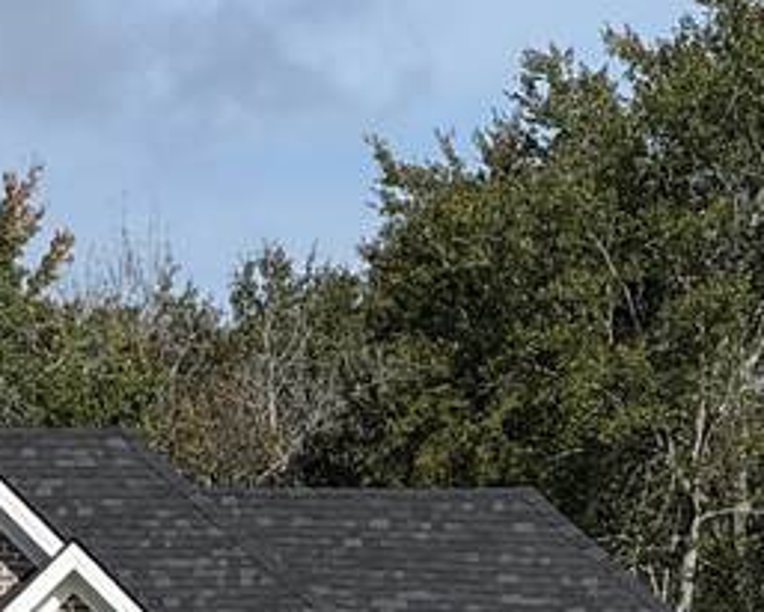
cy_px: 1022
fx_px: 13192
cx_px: -68
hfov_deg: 3.3
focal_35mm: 583
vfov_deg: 2.7
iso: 50
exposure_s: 1/1818
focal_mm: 15.66
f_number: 2.8
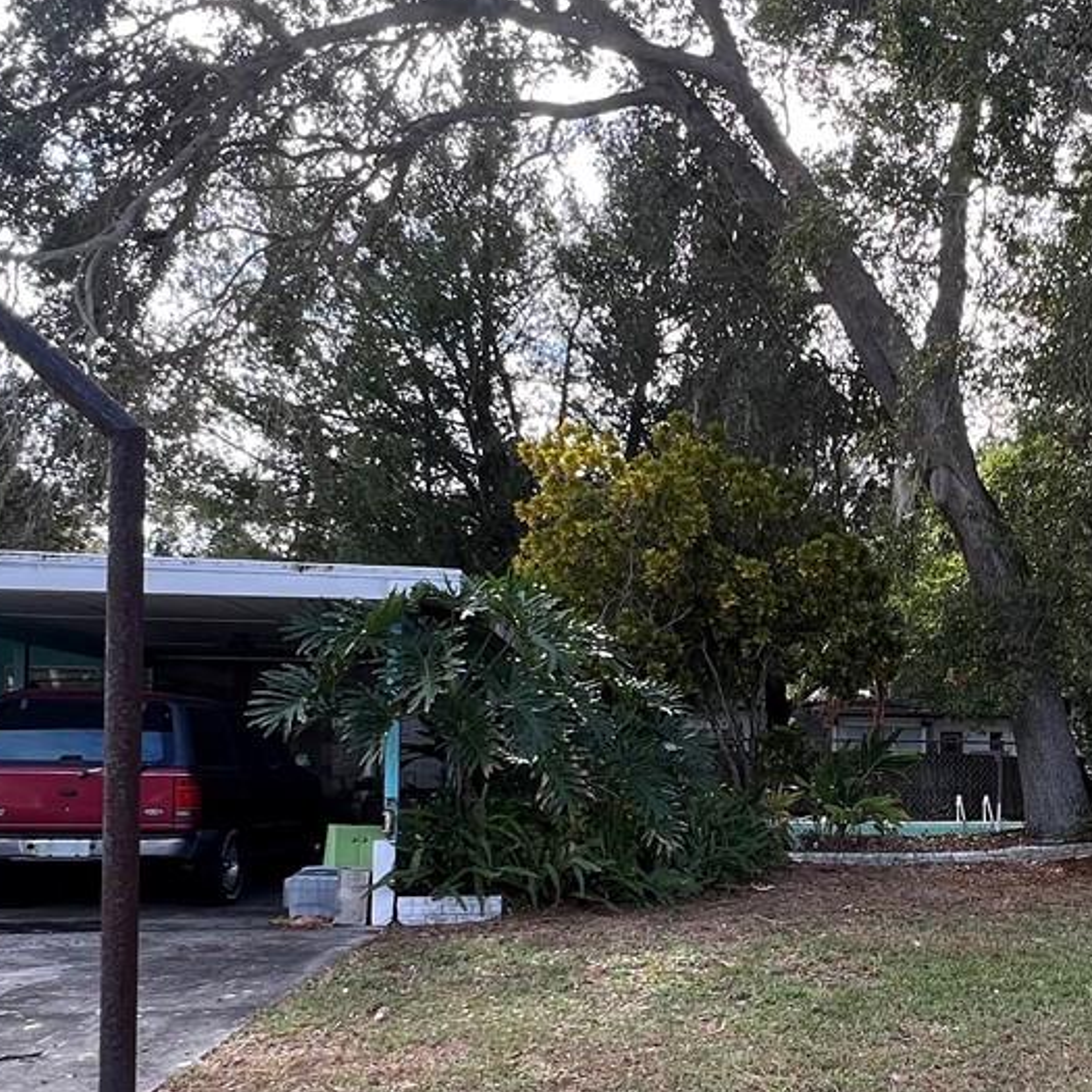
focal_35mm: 35
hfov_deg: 44.0
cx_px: 934
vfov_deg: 46.3
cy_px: 749
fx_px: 1249
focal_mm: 1.57
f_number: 1.8
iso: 32
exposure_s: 1/207
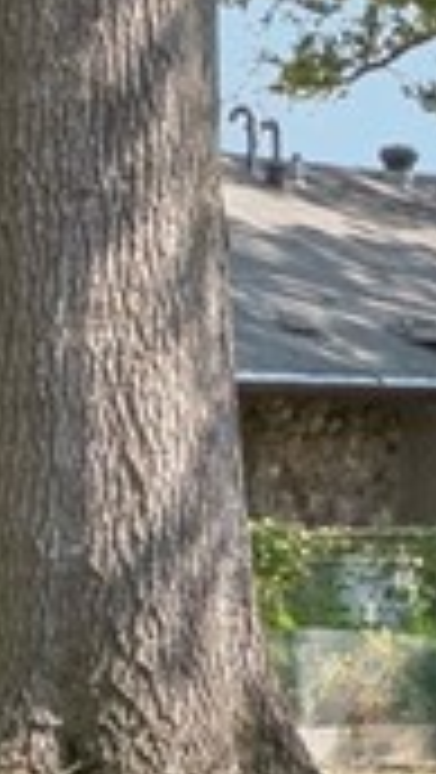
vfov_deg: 10.9
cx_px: -494
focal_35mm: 198
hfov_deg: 6.0
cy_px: 398
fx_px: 4061
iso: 640
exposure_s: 1/320
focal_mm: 16
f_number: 13
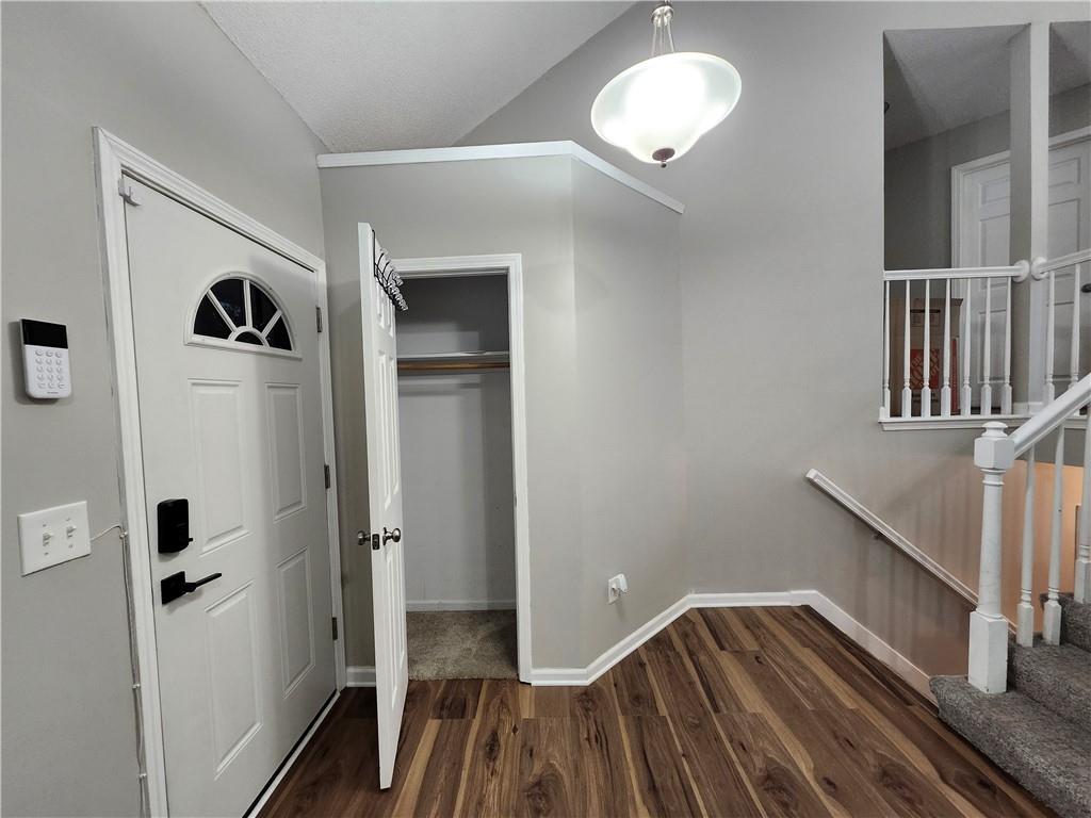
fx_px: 410
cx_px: 546
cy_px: 409
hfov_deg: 106.2
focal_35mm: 13
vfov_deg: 89.9
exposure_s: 1/60
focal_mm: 1.74
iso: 200
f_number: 2.2
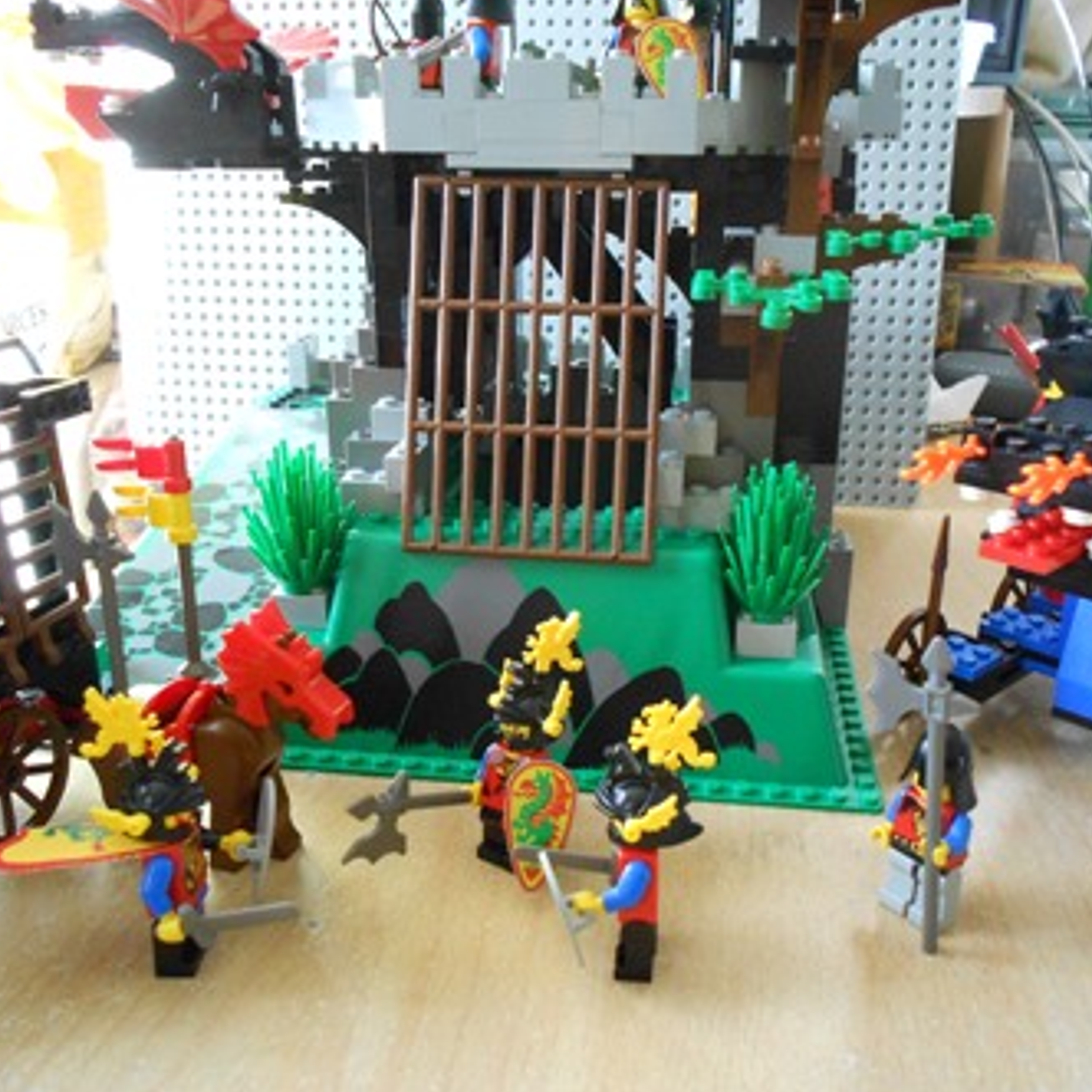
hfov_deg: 52.5
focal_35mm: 31
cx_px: 585
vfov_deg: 52.5
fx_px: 1106
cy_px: 546
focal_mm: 4.6
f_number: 3.2
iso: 400
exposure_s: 1/30
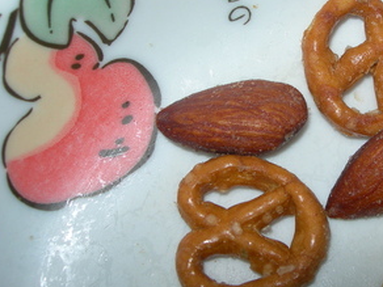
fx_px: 719
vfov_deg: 22.5
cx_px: 316
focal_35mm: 65
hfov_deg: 29.0
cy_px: 100
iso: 50
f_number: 4.8
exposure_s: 1/60.1
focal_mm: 7.8
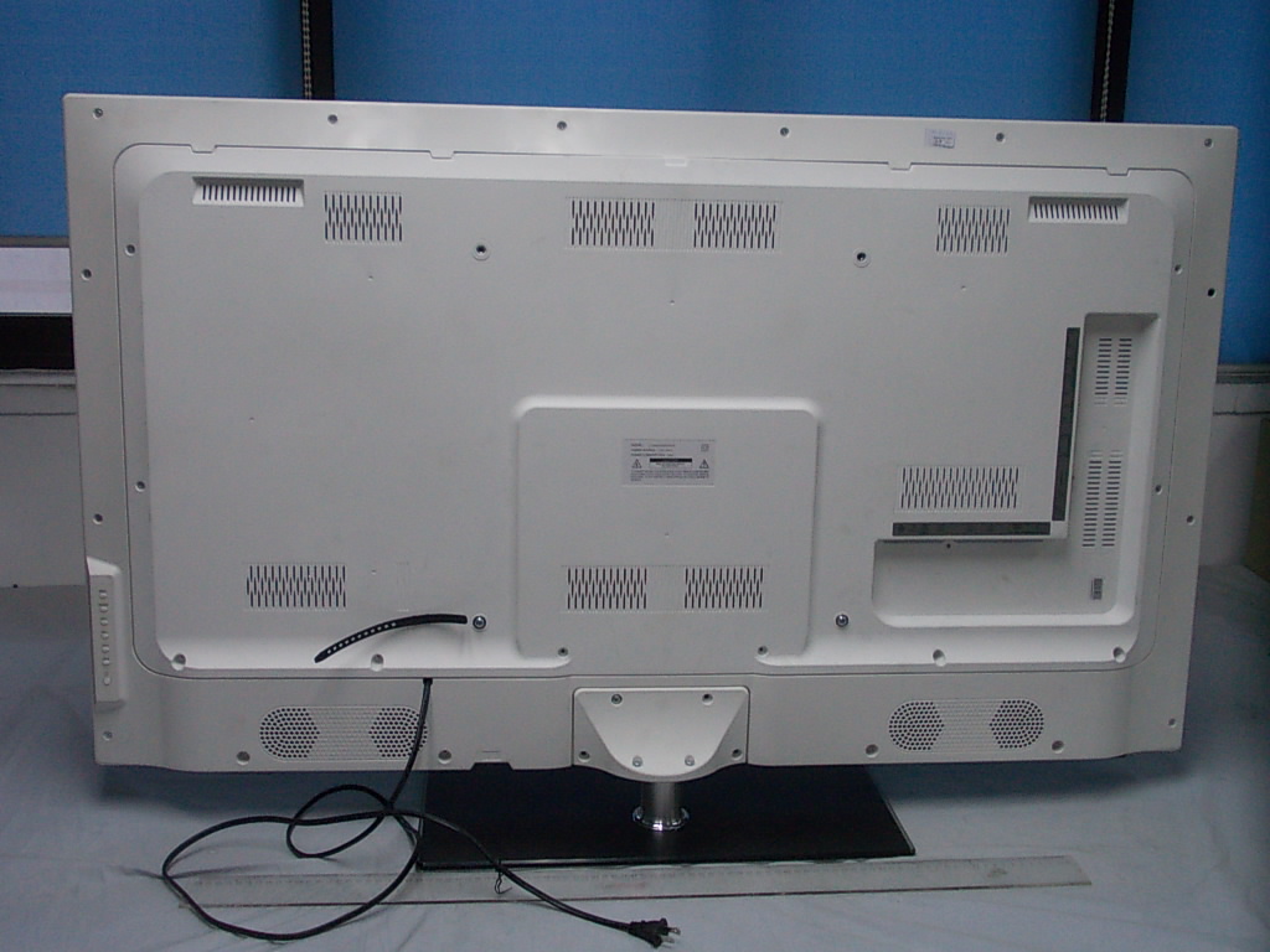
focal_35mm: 38
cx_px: 635
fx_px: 1394
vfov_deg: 37.7
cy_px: 476
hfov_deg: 49.0
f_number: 3.1
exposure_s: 1/30
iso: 200
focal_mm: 5.3
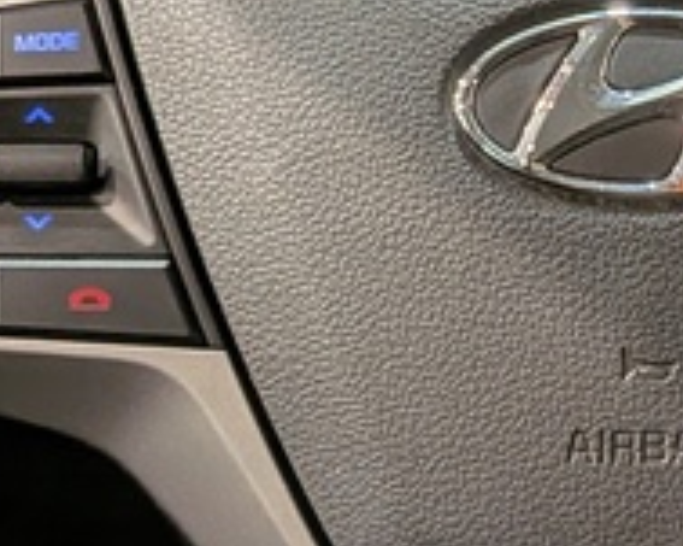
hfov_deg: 15.0
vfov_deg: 12.1
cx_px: 622
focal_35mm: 127
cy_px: 112
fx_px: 2566
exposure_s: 1/100
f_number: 1.7
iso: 173
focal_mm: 4.53
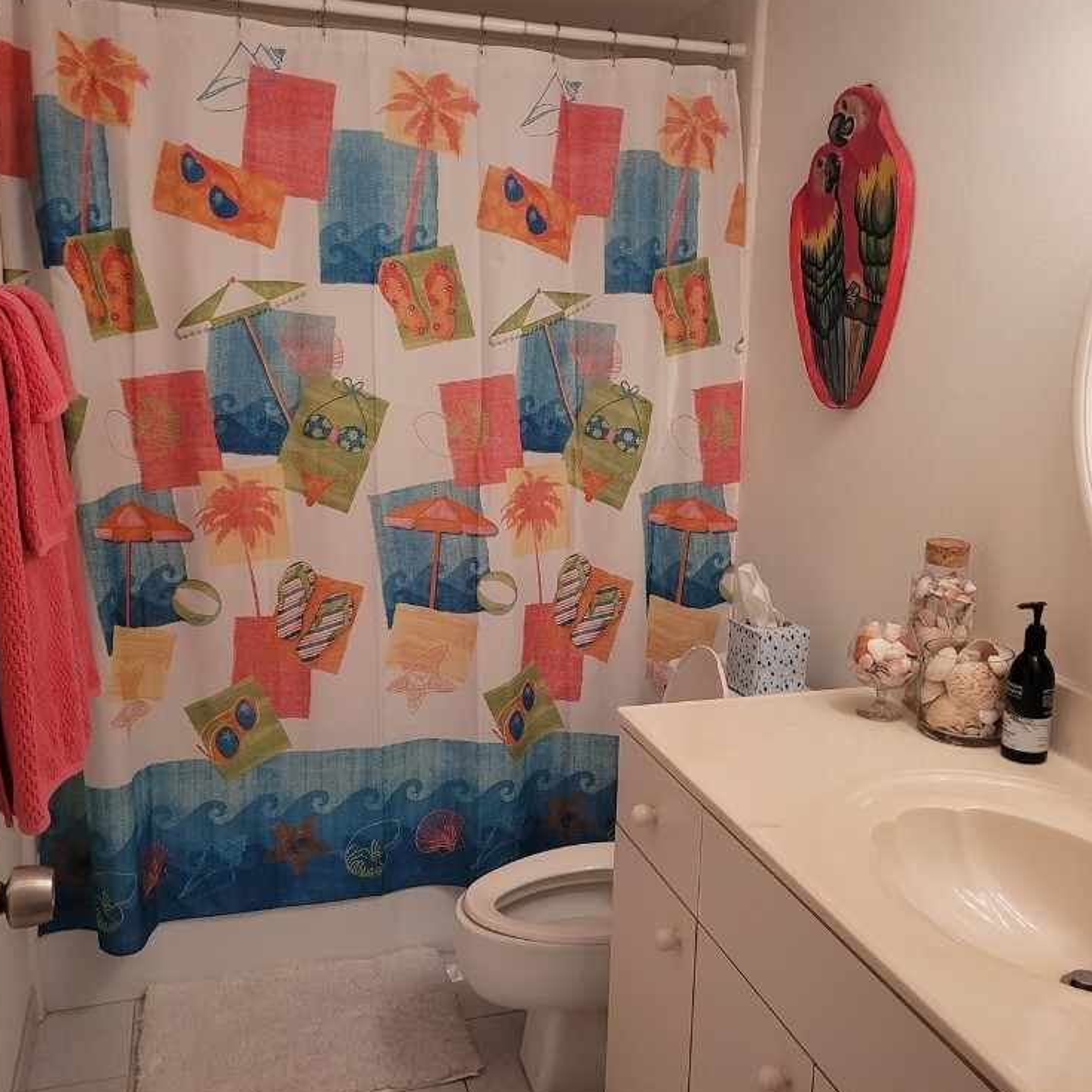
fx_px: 1142
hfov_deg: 51.1
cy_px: 530
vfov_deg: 51.1
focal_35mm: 32
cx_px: 548
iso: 250
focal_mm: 5.4
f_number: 1.8
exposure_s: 1/120
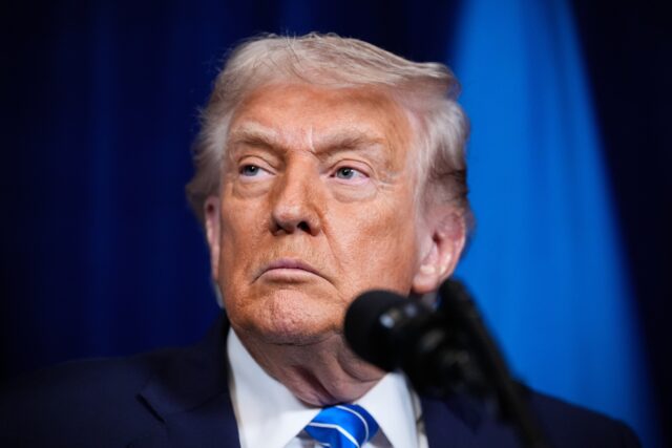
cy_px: 224
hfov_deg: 10.3
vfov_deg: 6.9
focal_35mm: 200
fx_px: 3734
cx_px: 336
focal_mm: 200
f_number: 3.2
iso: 4000
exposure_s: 1/500
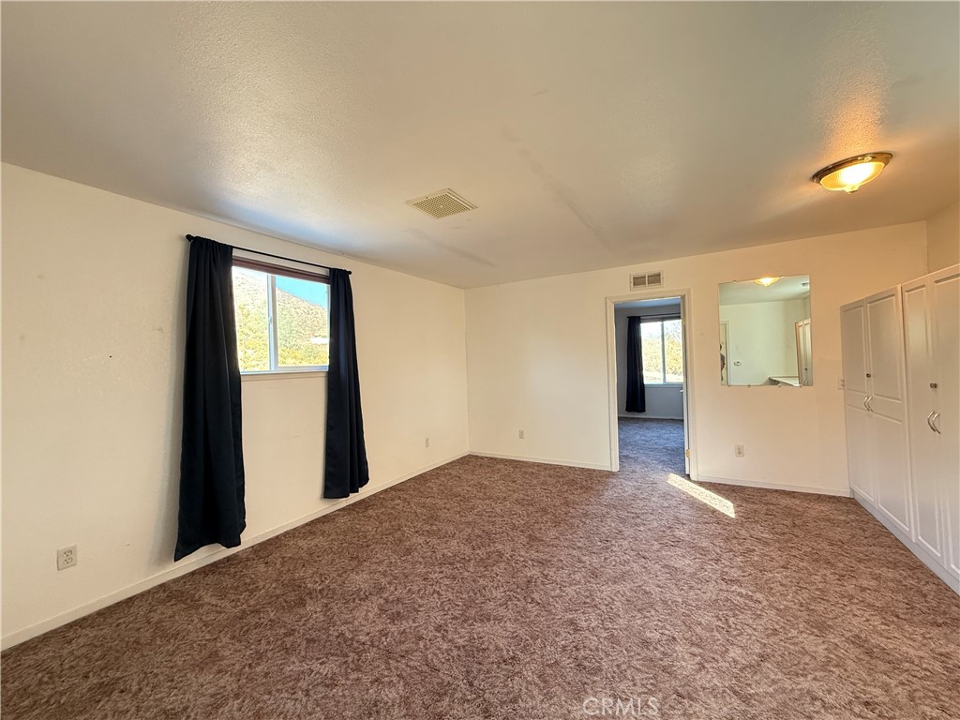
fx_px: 388
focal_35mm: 14
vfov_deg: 85.7
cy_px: 360
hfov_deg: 102.1
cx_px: 480
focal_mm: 2.22
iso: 320
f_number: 2.2
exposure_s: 1/86
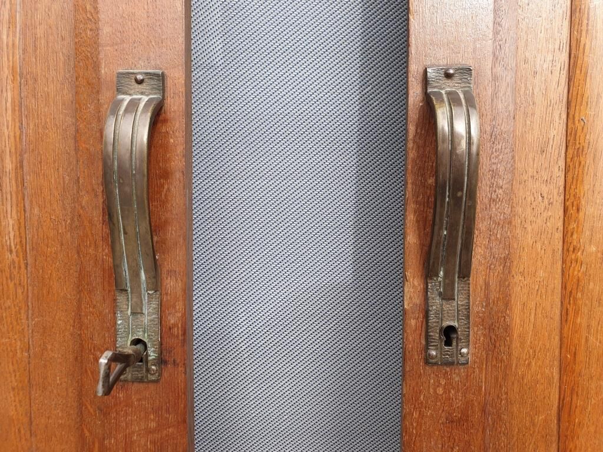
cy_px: 226
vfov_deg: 53.1
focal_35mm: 26
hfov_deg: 67.3
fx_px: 453
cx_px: 302
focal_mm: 4.3
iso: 50
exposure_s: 1/248
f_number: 2.4
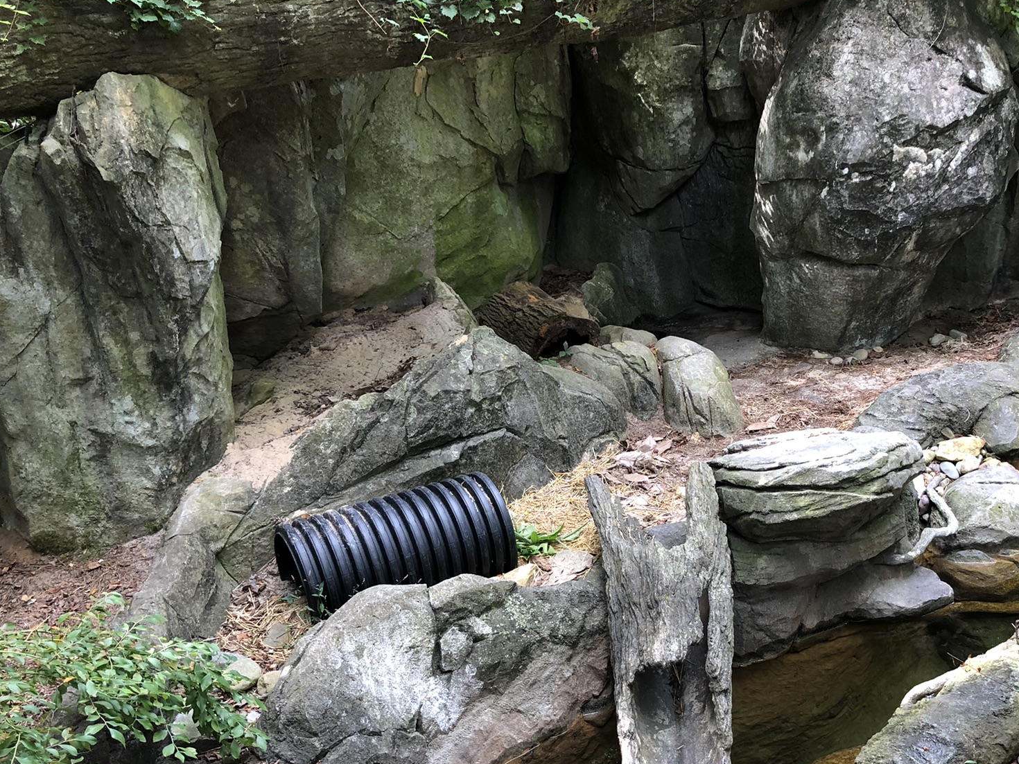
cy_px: 526
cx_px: 665
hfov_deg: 47.2
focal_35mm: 39
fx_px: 1148
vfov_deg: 36.3
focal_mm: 3.99
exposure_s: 1/40
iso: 20
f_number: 1.8
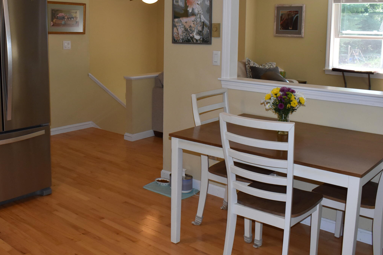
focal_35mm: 40
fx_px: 426
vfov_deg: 33.2
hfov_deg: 48.1
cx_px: 150
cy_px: 93
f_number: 5.6
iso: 800
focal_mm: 18
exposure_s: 1/125
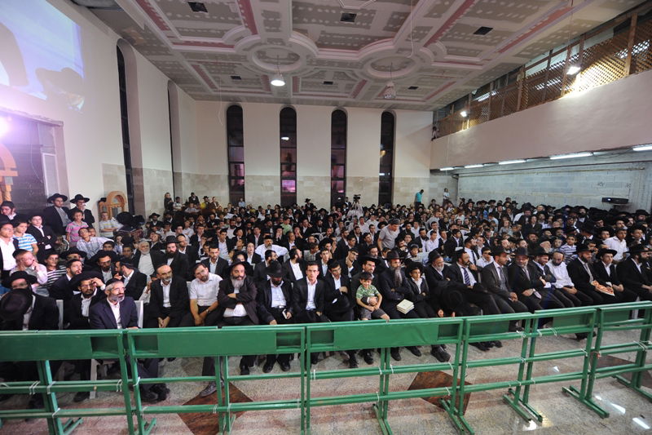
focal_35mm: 14
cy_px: 218
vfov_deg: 81.2
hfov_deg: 104.3
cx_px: 326
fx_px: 253
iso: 1000
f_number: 3.5
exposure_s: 1/100
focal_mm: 14
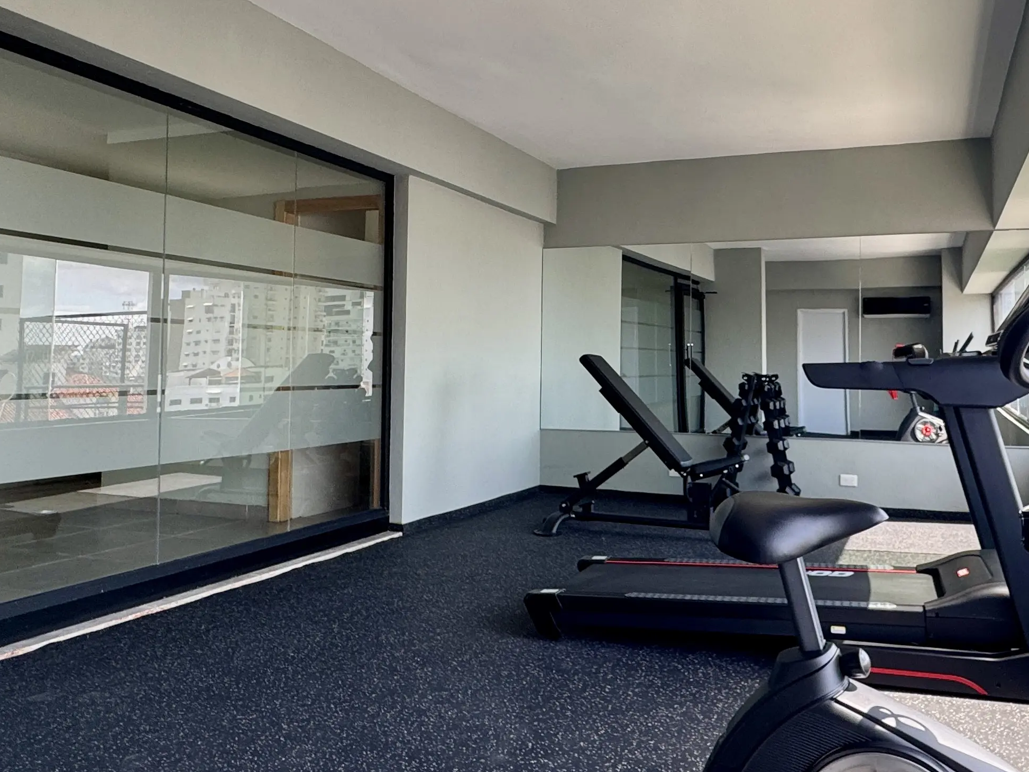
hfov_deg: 61.0
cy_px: 341
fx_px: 862
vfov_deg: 48.1
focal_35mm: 29
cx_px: 628
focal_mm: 2.22
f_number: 2.2
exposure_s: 1/99
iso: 64
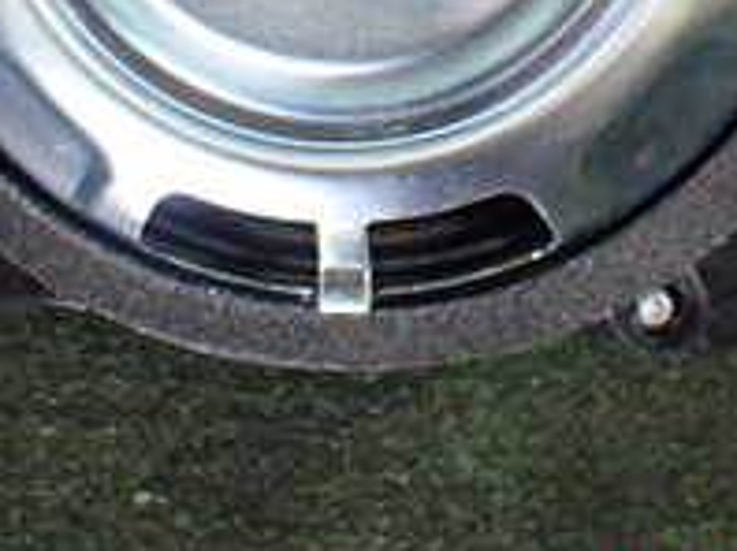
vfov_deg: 15.4
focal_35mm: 91
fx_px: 1935
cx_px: 339
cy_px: -179
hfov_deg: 21.6
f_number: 2.3
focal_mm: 5.4
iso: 500
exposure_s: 1/125
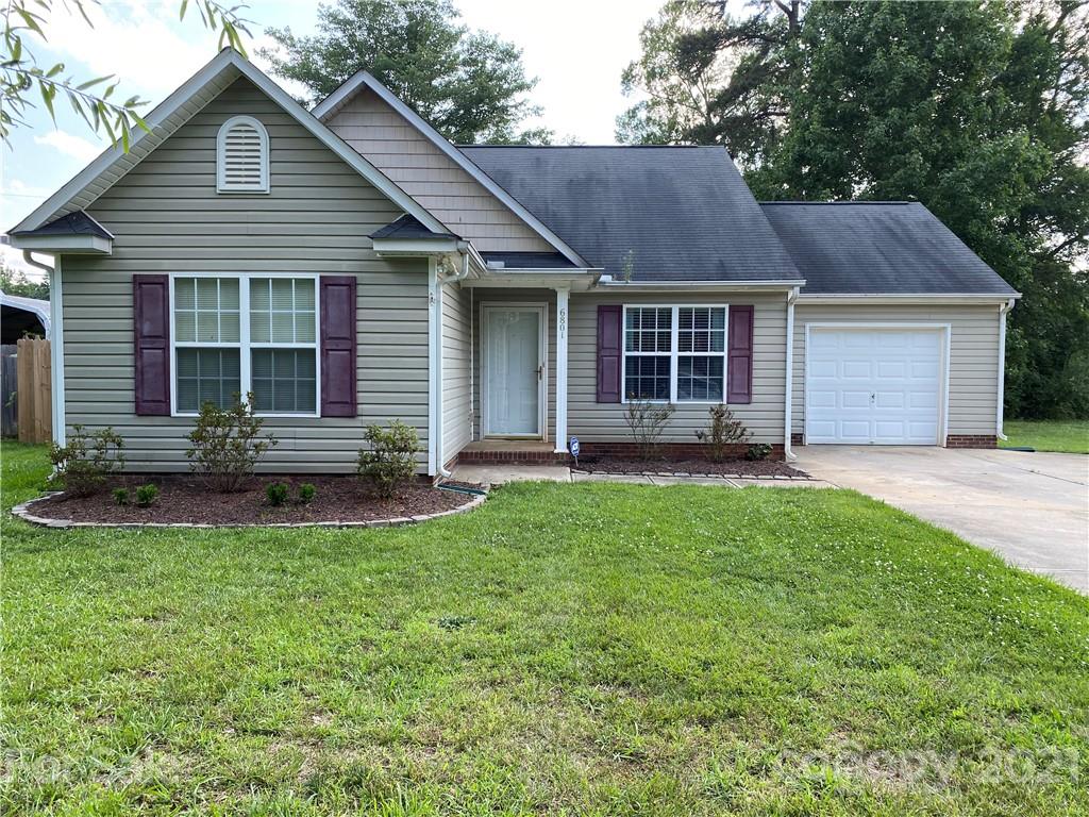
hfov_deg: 67.3
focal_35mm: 26
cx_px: 544
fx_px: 818
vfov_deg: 53.1
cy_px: 408
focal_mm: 4.25
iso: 32
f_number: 1.8
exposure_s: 1/458
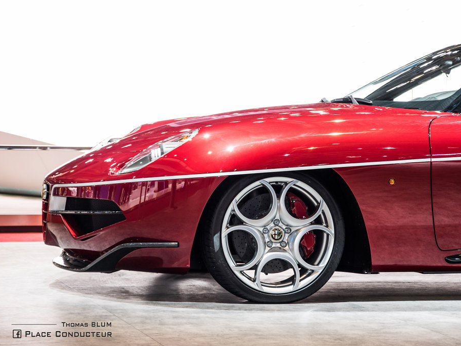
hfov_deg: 16.1
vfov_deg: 12.1
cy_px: 173
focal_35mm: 123
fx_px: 1632
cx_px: 247
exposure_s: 1/13
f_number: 5.3
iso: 320
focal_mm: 75
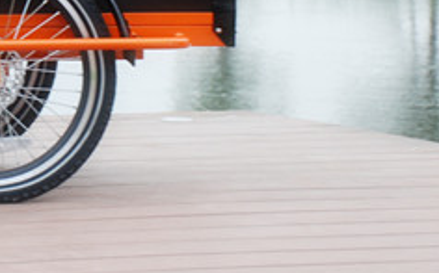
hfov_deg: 7.6
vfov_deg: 4.8
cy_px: -183
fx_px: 3227
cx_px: -225
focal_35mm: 270
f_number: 5
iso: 200
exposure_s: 1/13
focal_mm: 52
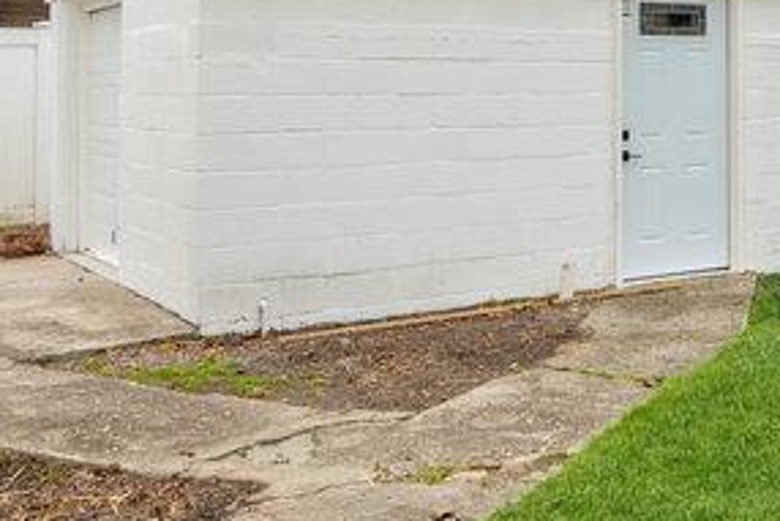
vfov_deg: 23.9
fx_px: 1214
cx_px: 1009
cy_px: 108
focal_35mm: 56
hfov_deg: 29.0
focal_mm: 16
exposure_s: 1/200
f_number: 5.6
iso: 160
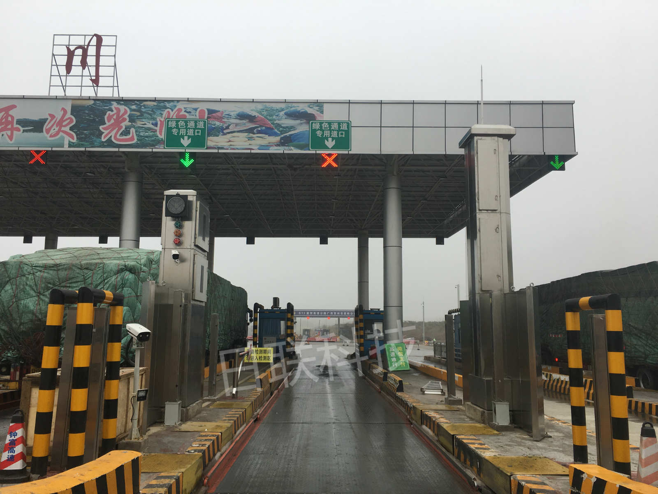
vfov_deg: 48.2
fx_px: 551
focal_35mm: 29
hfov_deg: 61.7
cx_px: 329
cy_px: 247
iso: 25
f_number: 2.2
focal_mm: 4.15
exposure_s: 1/409
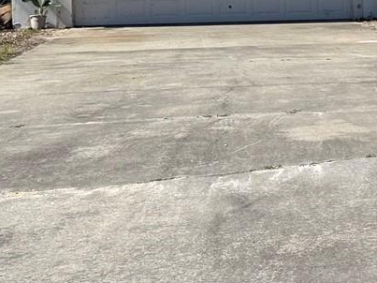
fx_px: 1328
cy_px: -6
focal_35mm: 122
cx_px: 474
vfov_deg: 12.0
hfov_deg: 15.5
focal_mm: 6.76
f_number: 1.78
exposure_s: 1/4587
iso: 80
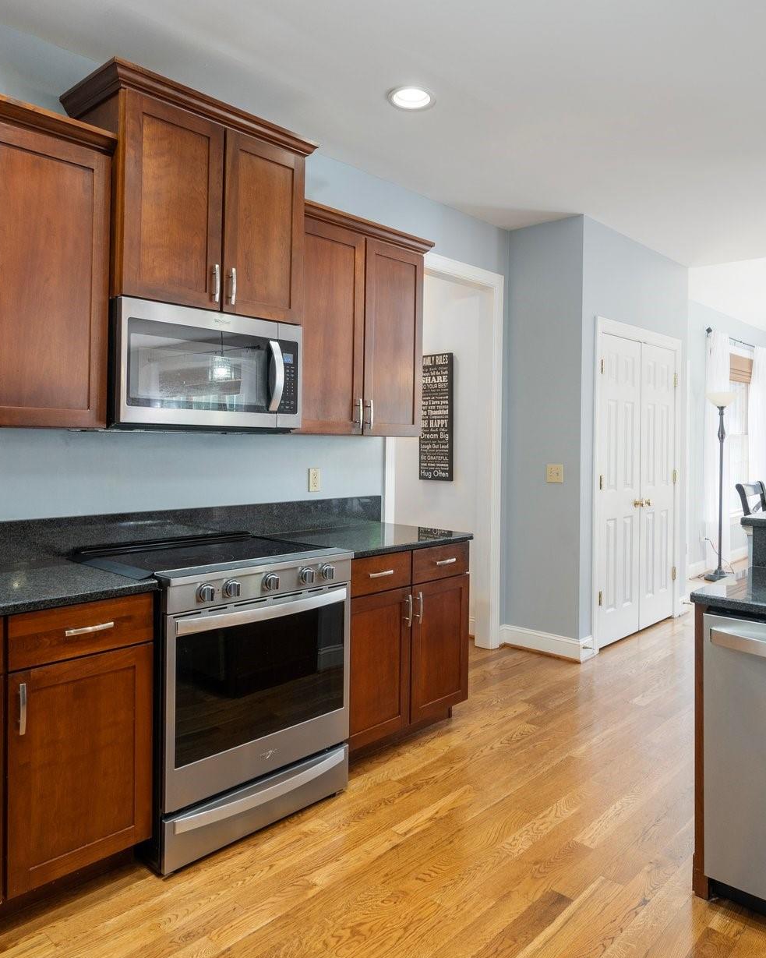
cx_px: 418
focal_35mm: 25
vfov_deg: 68.0
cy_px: 444
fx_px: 709
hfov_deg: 56.7
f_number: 8
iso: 800
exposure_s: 1/15
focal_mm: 16
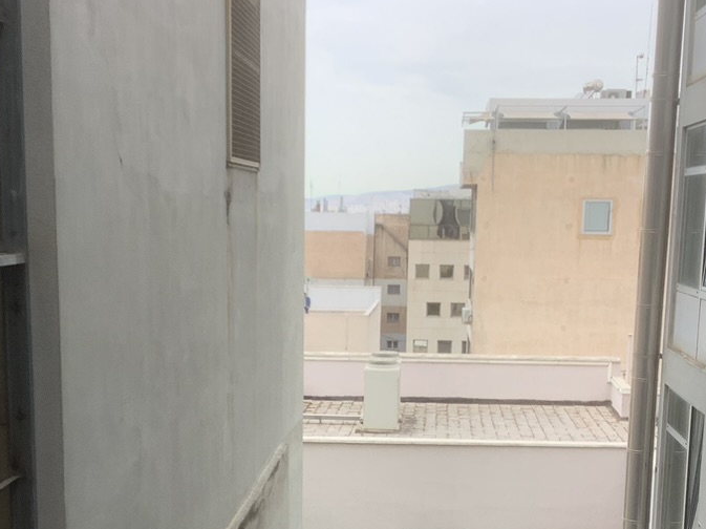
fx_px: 1203
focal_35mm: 59
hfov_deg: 32.7
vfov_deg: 24.4
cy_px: 427
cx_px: 361
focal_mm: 3.3
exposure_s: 1/362
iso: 25
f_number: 2.4
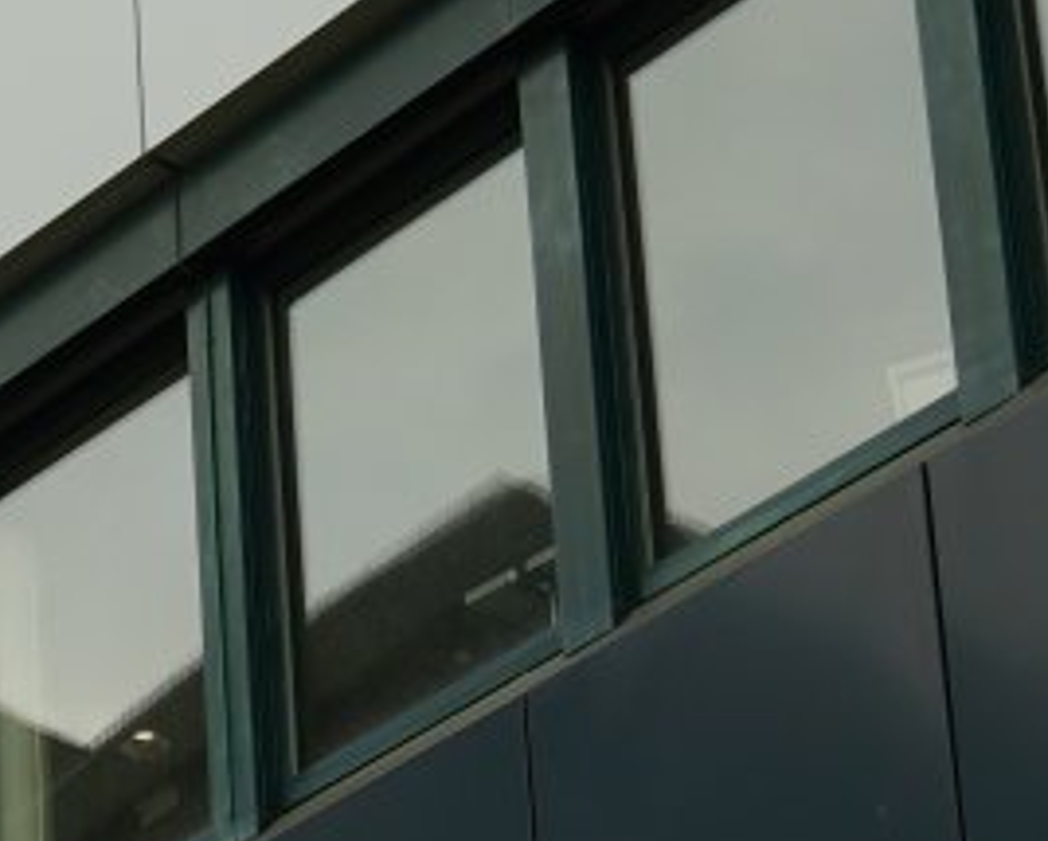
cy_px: 1046
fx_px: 6514
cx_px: -1099
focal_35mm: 210
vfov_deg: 7.3
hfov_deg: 8.7
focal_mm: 25
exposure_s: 1/80
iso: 100
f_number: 6.3
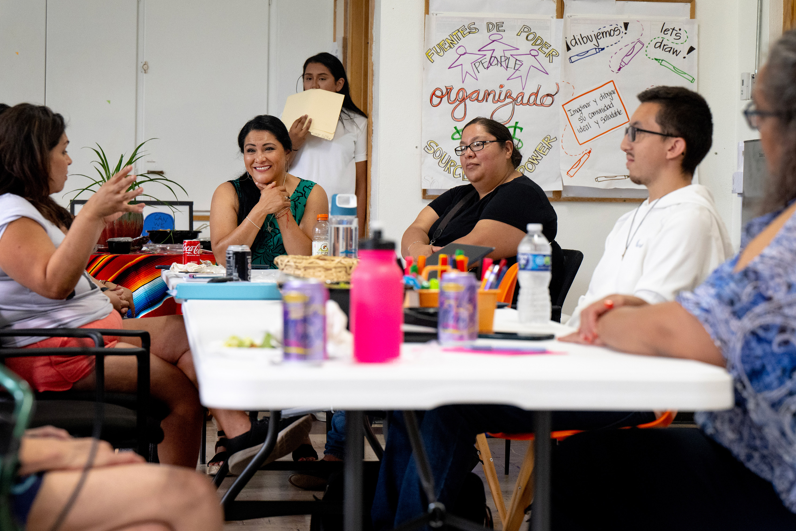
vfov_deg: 17.3
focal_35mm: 79
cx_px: 349
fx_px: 1746
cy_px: 295
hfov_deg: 25.7
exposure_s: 1/160
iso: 2000
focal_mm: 70
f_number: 4.5
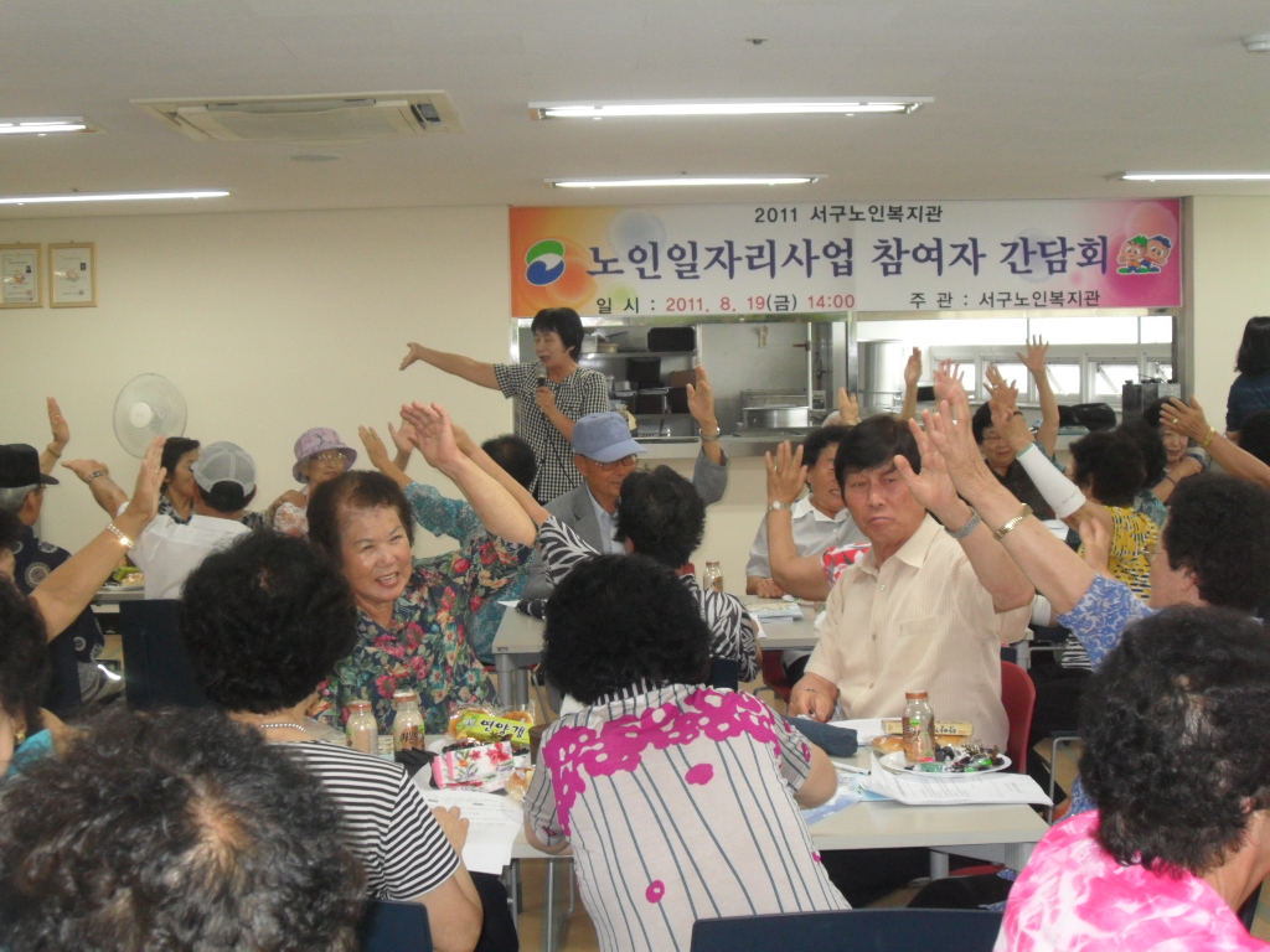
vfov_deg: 29.1
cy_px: 476
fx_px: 1834
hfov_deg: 38.2
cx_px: 635
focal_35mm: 50
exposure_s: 1/45
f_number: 3.3
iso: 160
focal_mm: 8.8
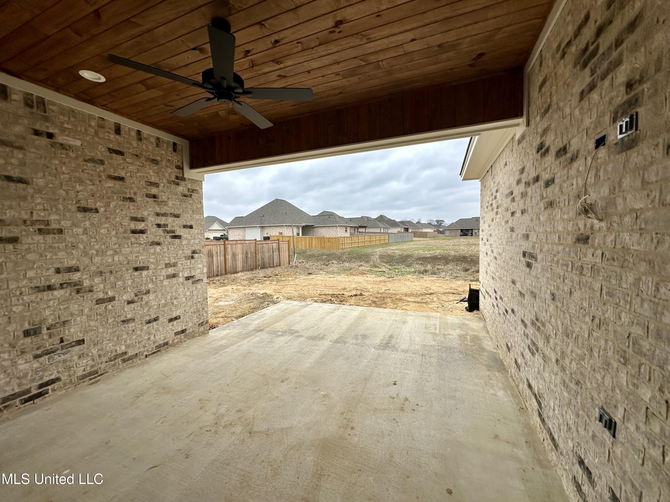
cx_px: 335
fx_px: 271
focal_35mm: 14
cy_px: 251
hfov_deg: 102.1
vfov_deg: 85.7
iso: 40
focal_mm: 2.22
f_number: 2.2
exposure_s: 1/481
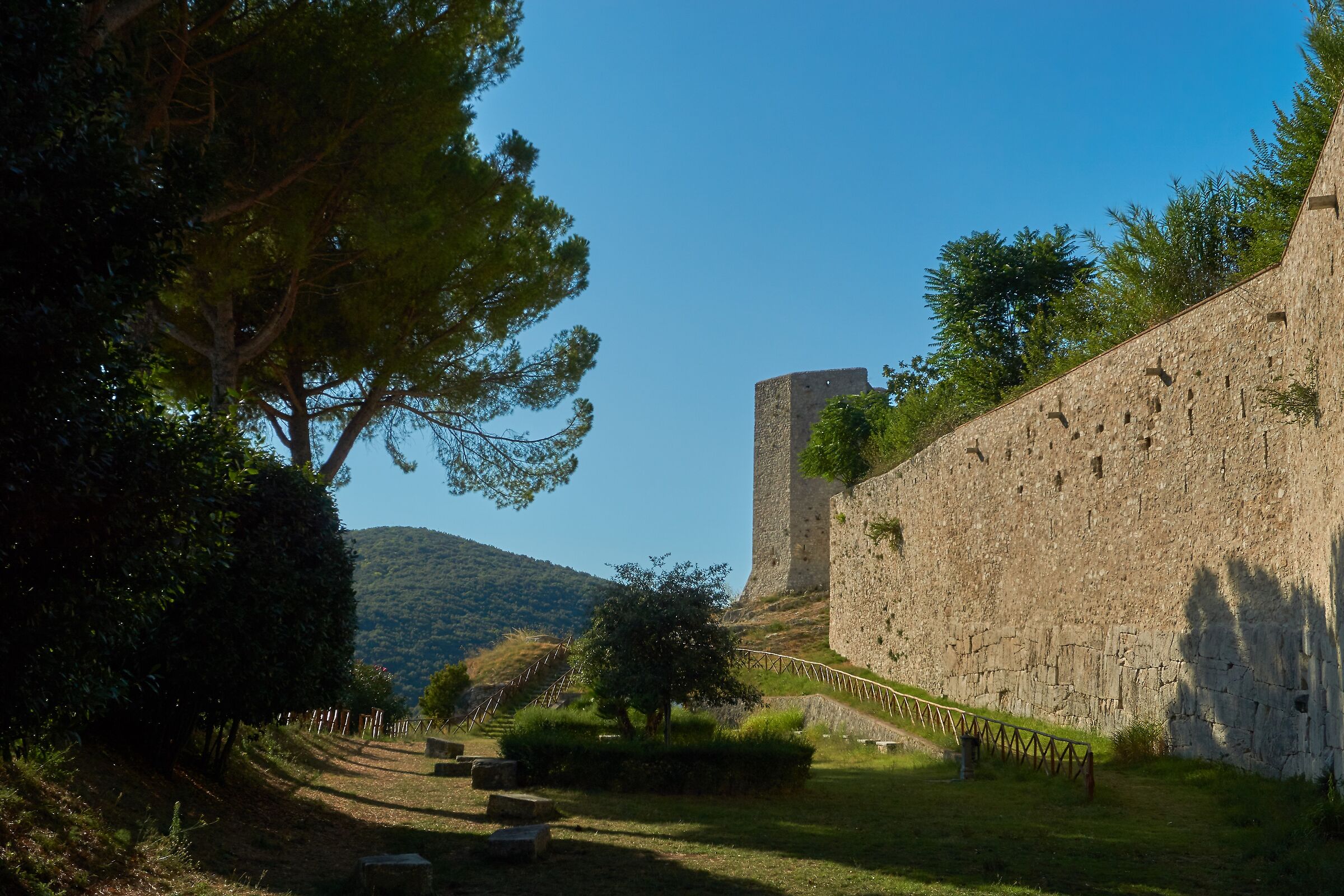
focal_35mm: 46
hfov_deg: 42.3
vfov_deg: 28.9
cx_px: 672
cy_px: 448
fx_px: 1736
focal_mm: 31
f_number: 11
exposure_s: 1/500
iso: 100
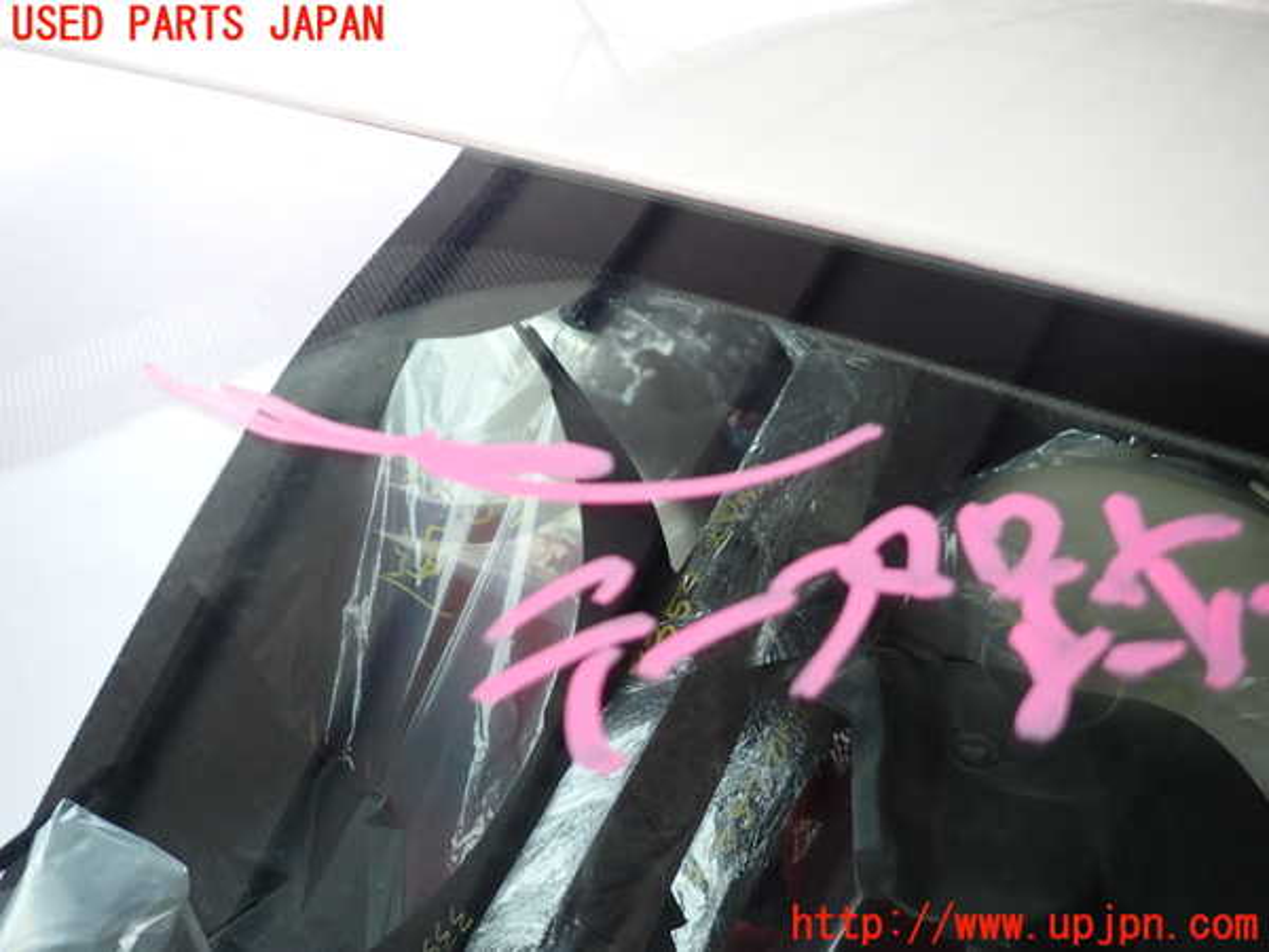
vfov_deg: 54.9
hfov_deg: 69.4
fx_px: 916
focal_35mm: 25
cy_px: 476
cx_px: 634
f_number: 2
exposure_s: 1/125
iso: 160
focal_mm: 4.5
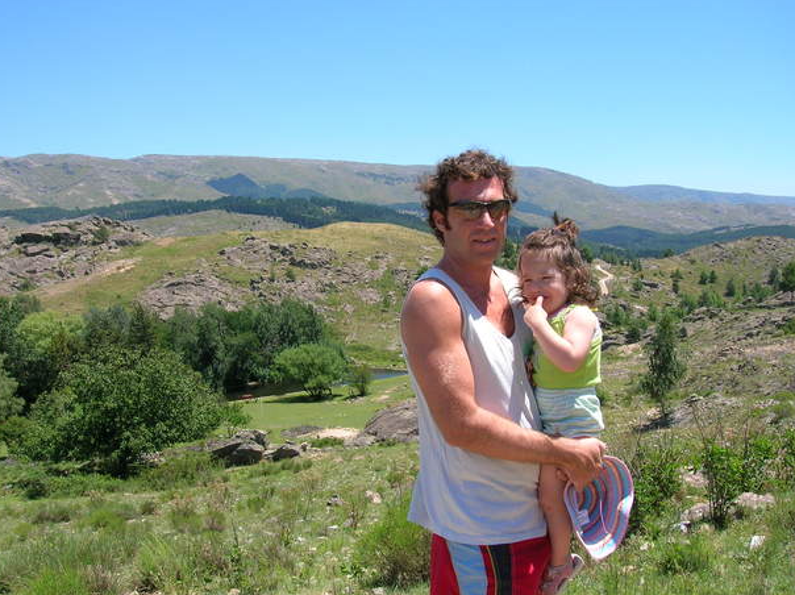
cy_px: 290
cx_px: 386
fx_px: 826
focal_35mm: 36
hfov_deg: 51.4
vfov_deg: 39.6
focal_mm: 5.7
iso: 50
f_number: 4.9
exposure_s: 1/290
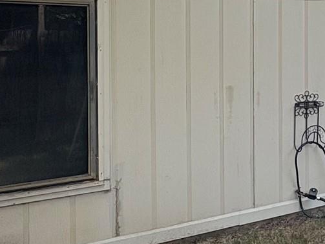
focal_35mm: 57
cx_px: 408
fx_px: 535
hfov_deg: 28.5
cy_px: 52
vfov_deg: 25.2
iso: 64
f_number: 2.2
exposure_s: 1/1143
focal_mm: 2.22
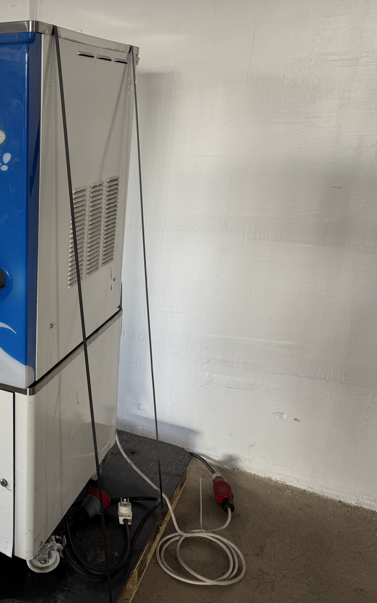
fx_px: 559
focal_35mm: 34
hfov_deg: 34.1
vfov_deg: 56.7
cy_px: 301
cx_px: 2
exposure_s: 1/100
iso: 80
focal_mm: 6.76
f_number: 1.78
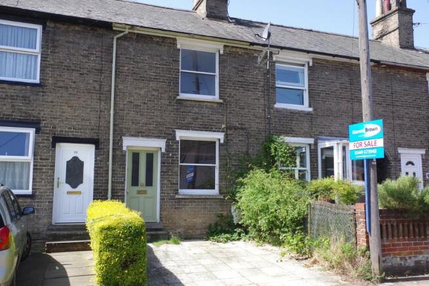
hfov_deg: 60.3
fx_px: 369
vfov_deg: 42.3
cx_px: 214
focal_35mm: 31
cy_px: 143
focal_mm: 21.25
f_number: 9
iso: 800
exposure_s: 1/500
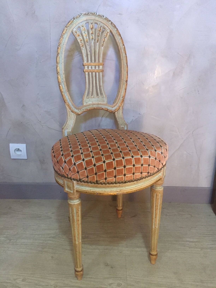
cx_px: 108
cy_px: 144
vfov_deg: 61.7
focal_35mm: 29
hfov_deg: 48.2
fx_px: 241
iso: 250
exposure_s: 1/20
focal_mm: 4.15
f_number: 2.2
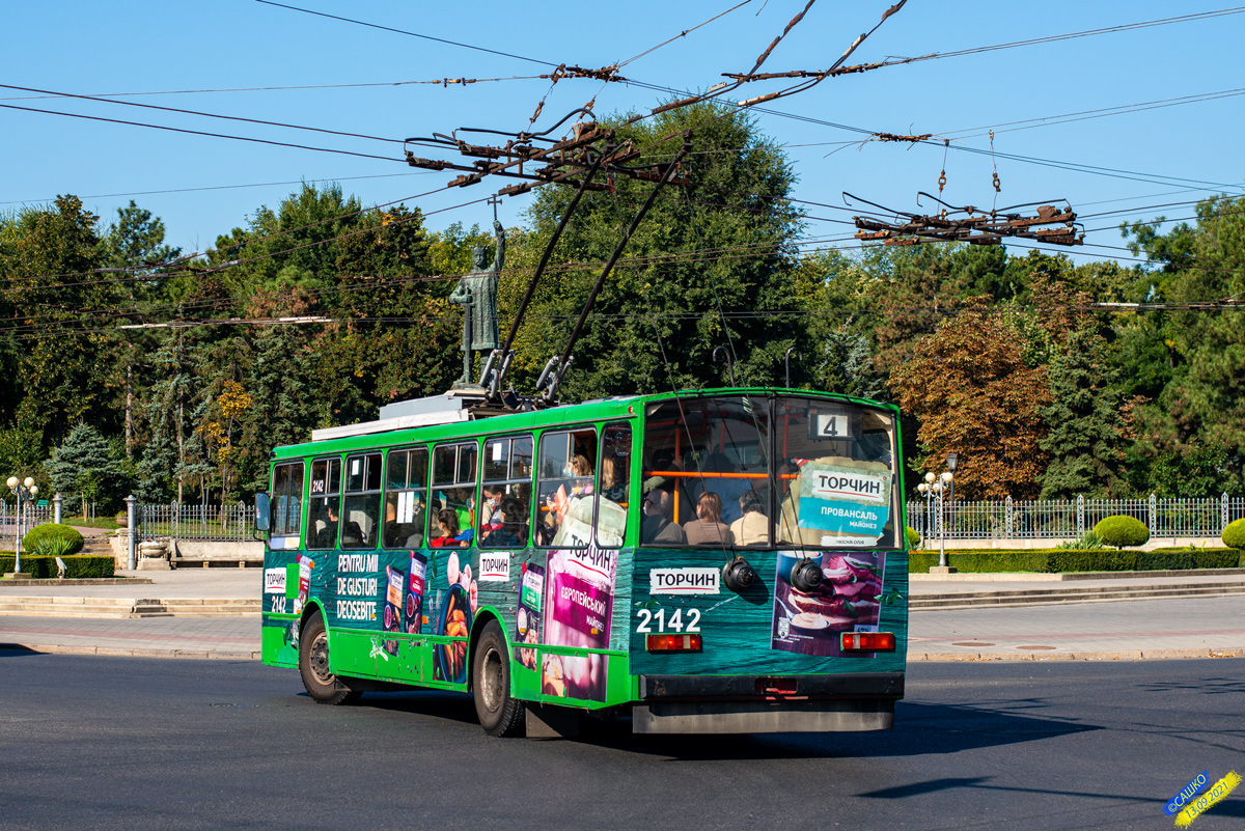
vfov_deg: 27.0
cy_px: 416
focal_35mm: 50
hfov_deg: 39.6
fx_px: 1730
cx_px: 622
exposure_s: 1/1250
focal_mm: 50
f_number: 4.5
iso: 125
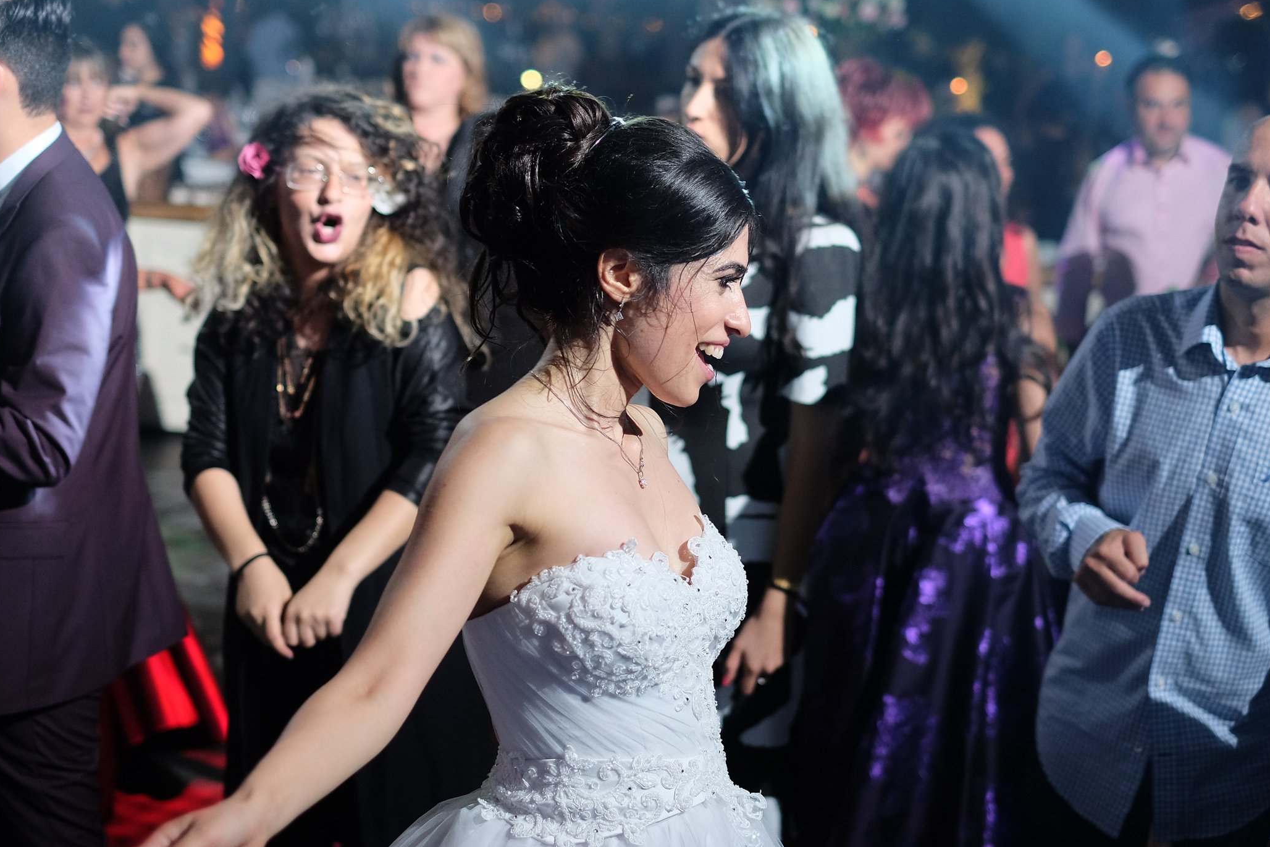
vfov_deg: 20.6
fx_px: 2328
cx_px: 626
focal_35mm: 66
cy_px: 450
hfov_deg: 30.5
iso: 800
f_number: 1.8
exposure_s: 1/180
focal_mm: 35
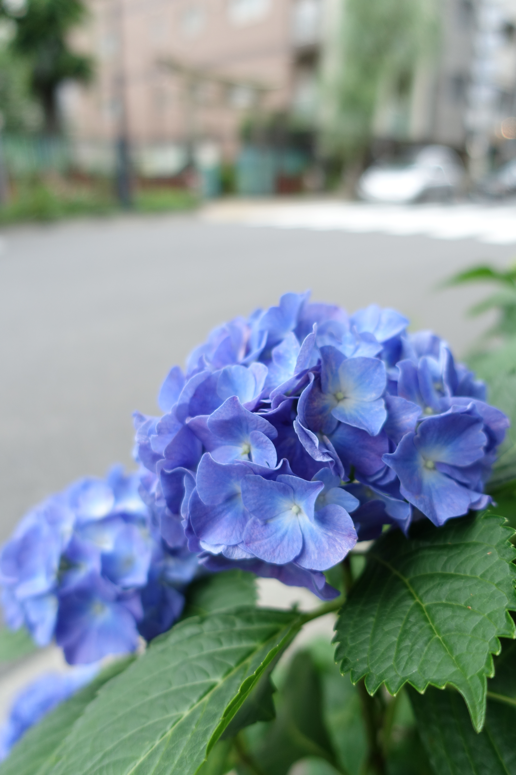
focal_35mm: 24
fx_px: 516
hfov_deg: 53.1
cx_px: 258
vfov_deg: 73.7
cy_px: 388
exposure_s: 1/500
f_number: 1.8
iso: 125
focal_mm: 8.8
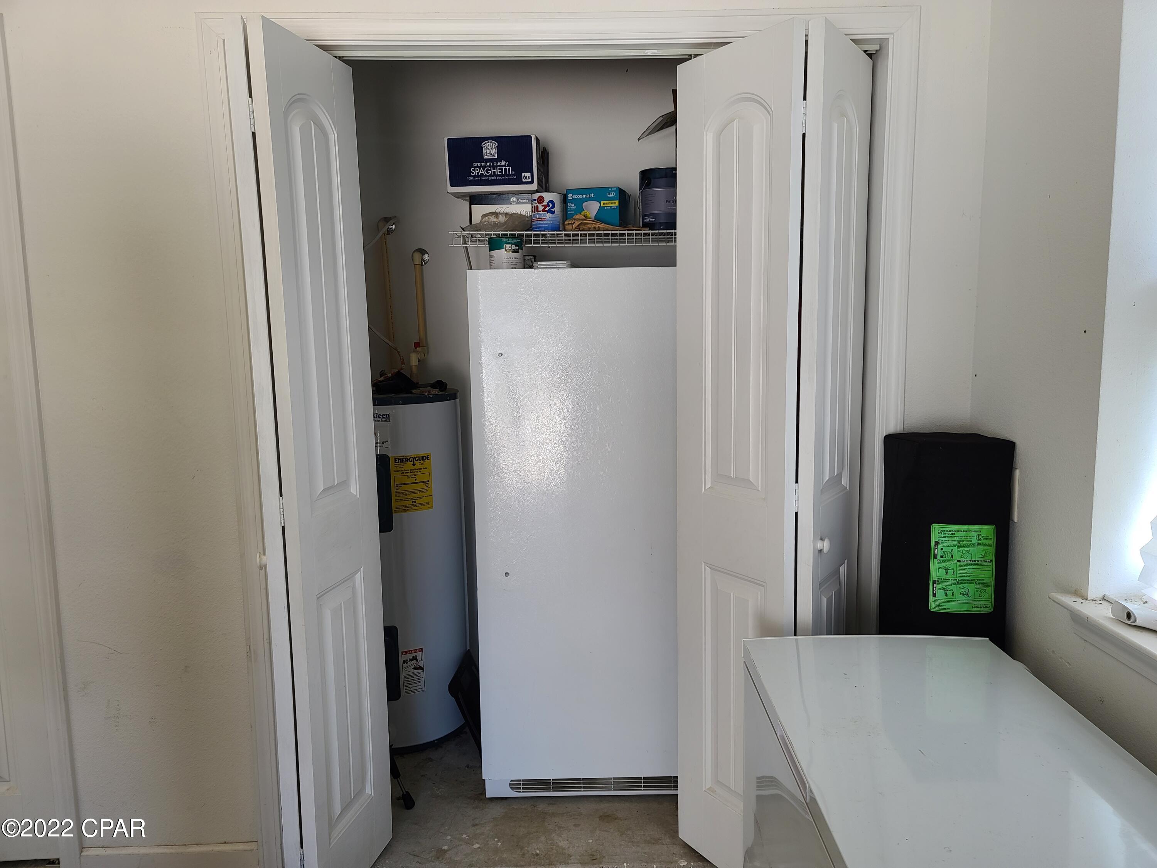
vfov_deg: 54.9
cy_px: 434
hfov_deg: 69.4
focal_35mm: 25
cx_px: 578
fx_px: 836
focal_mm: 7
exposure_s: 1/120
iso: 32
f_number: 1.8
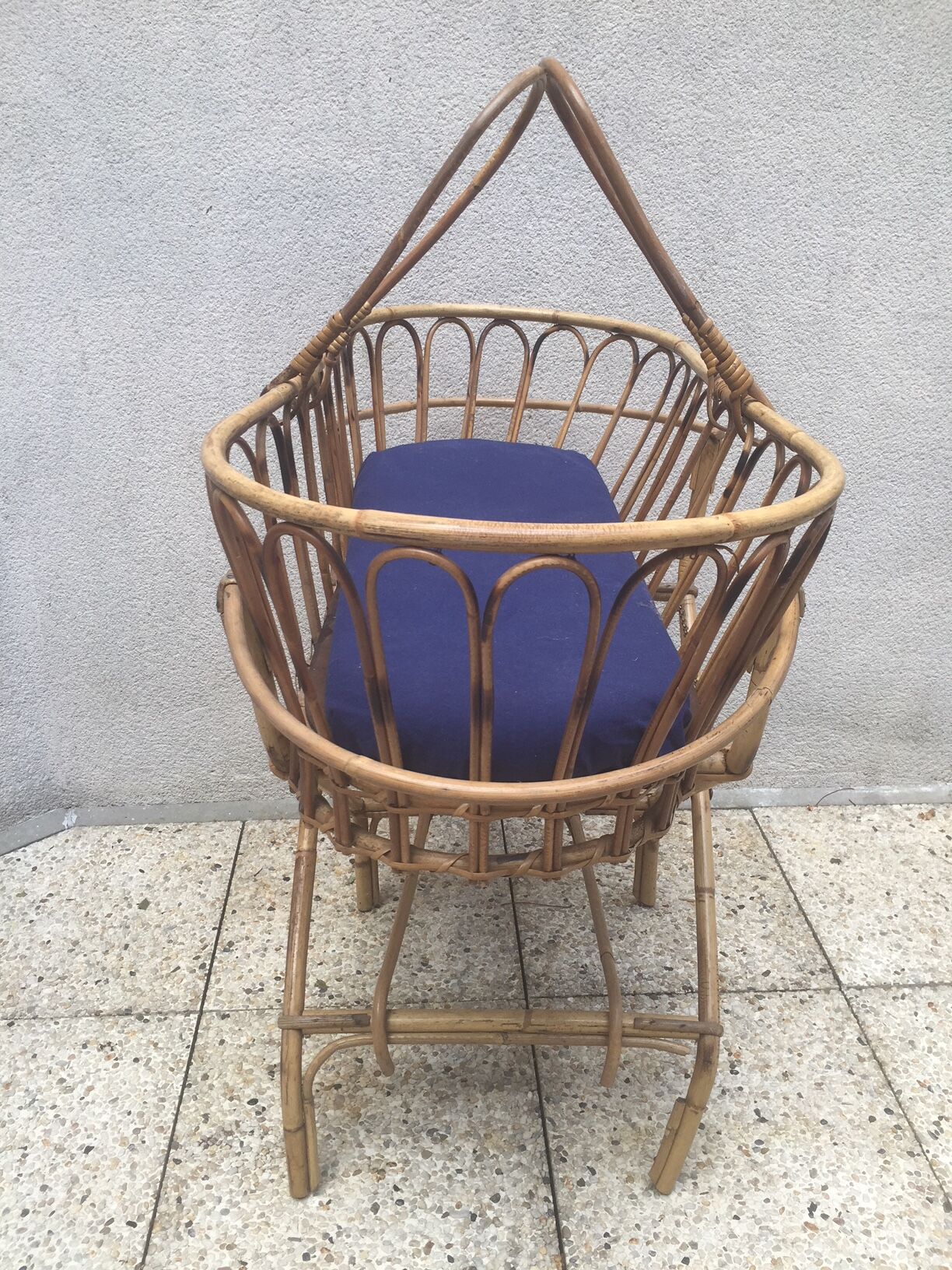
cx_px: 476
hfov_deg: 48.2
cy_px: 635
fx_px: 1063
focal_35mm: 29
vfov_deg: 61.7
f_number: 2.2
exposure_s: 1/100
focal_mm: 4.15
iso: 32
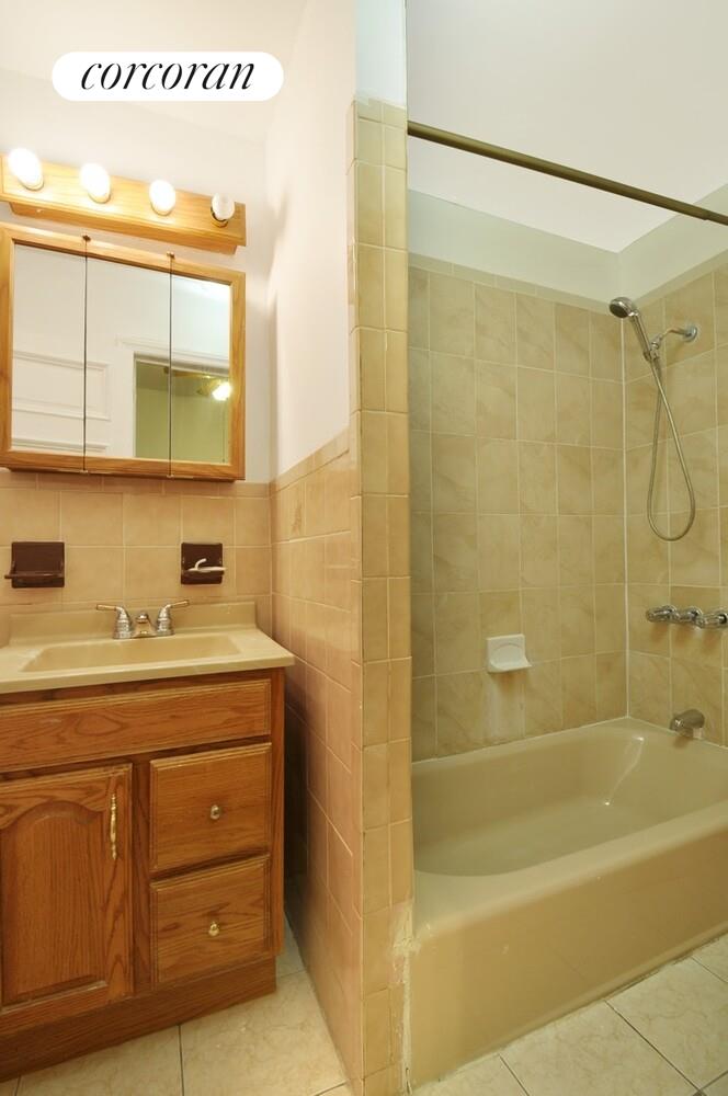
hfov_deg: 77.2
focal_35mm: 15
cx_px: 364
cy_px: 548
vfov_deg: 100.5
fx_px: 456
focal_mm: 10
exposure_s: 1/5
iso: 200
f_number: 11
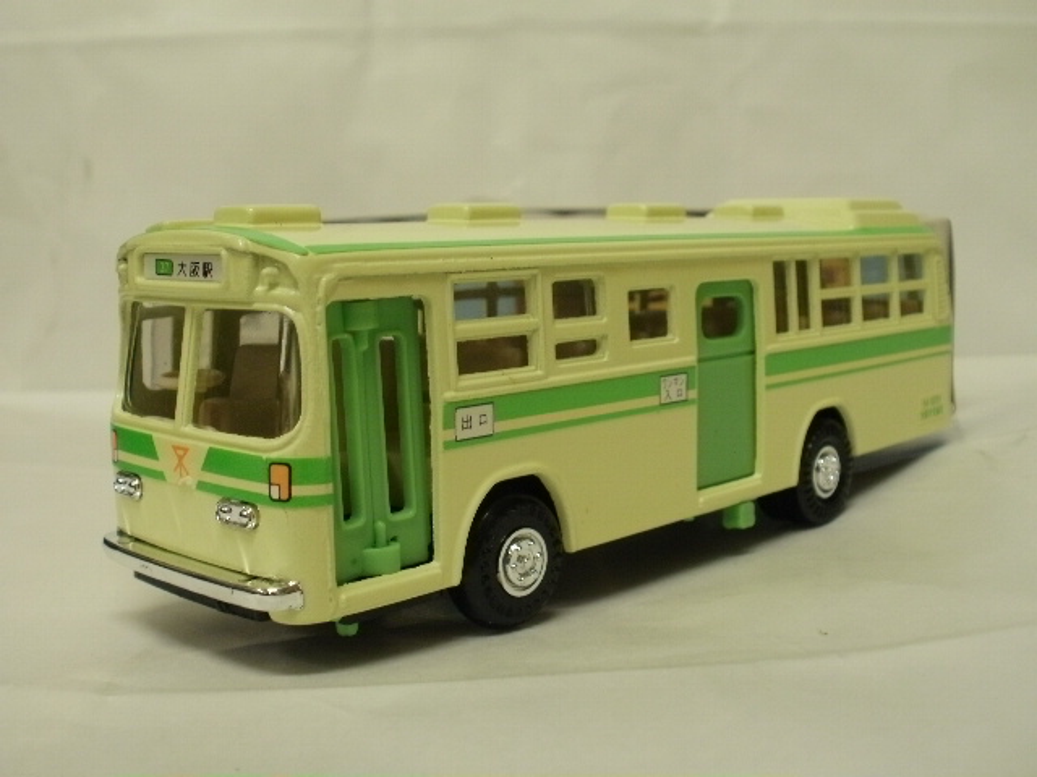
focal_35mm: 44
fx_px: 1318
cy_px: 388
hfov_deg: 42.9
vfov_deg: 32.9
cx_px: 518
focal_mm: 7.7
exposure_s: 1/13
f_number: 4
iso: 125
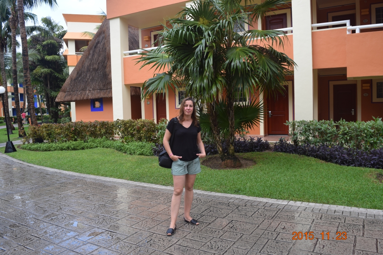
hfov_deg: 67.4
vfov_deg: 47.9
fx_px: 287
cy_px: 128
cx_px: 192
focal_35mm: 27
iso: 400
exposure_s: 1/125
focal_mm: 18
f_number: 8
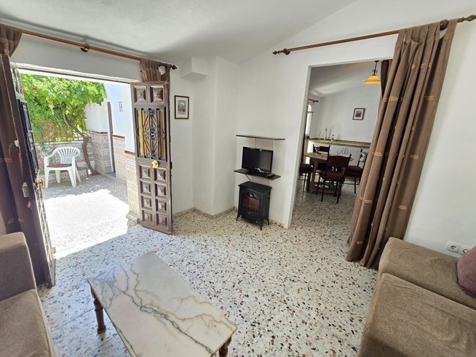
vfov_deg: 85.6
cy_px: 169
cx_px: 225
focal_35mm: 14
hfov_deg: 101.9
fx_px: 193
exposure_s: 1/100
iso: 64
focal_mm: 2.2
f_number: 2.2
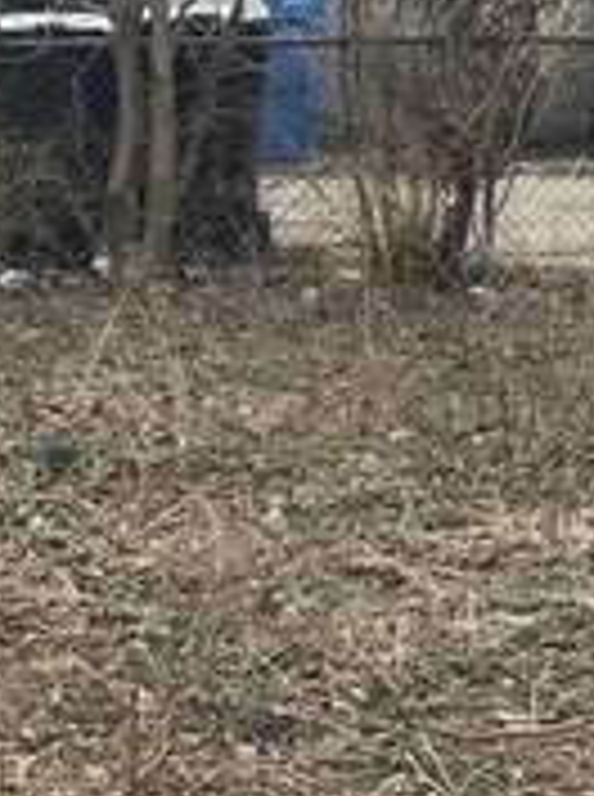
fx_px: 3651
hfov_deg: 9.1
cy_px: 414
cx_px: -230
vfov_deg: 12.4
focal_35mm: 159
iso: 50
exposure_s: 1/951
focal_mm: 5.1
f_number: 1.6
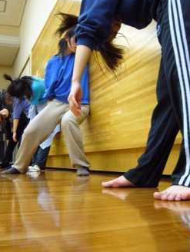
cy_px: 108
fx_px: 307
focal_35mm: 42
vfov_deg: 44.6
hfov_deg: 34.4
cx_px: 84
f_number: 2.8
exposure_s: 1/8
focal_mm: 5.8
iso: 200
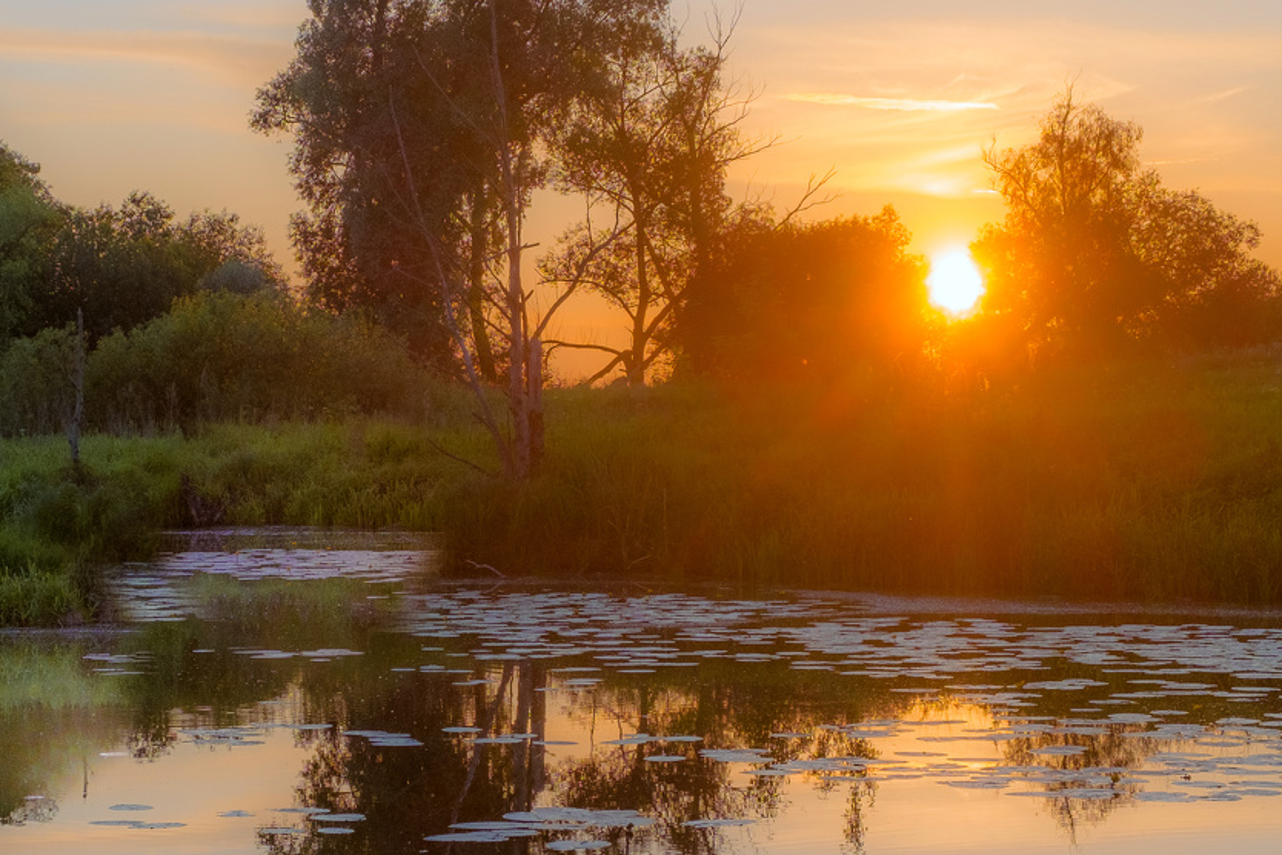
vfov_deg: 13.8
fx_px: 3525
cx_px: 355
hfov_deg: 20.5
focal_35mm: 99
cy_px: 493
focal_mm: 39
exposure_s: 1/320
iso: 200
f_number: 8
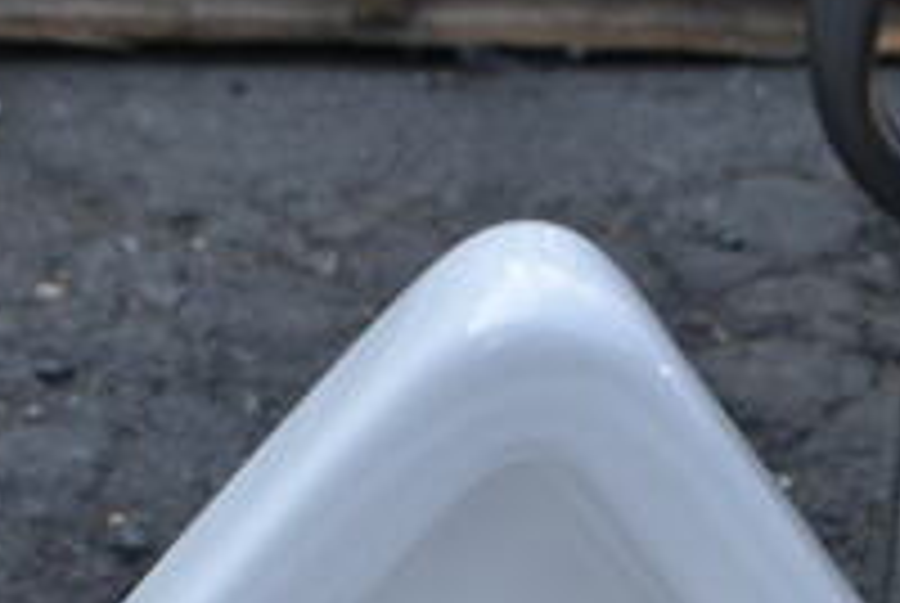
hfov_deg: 17.8
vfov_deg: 11.5
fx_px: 2867
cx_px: 364
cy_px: 882
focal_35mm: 115
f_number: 5.6
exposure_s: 1/125
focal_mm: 25
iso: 100
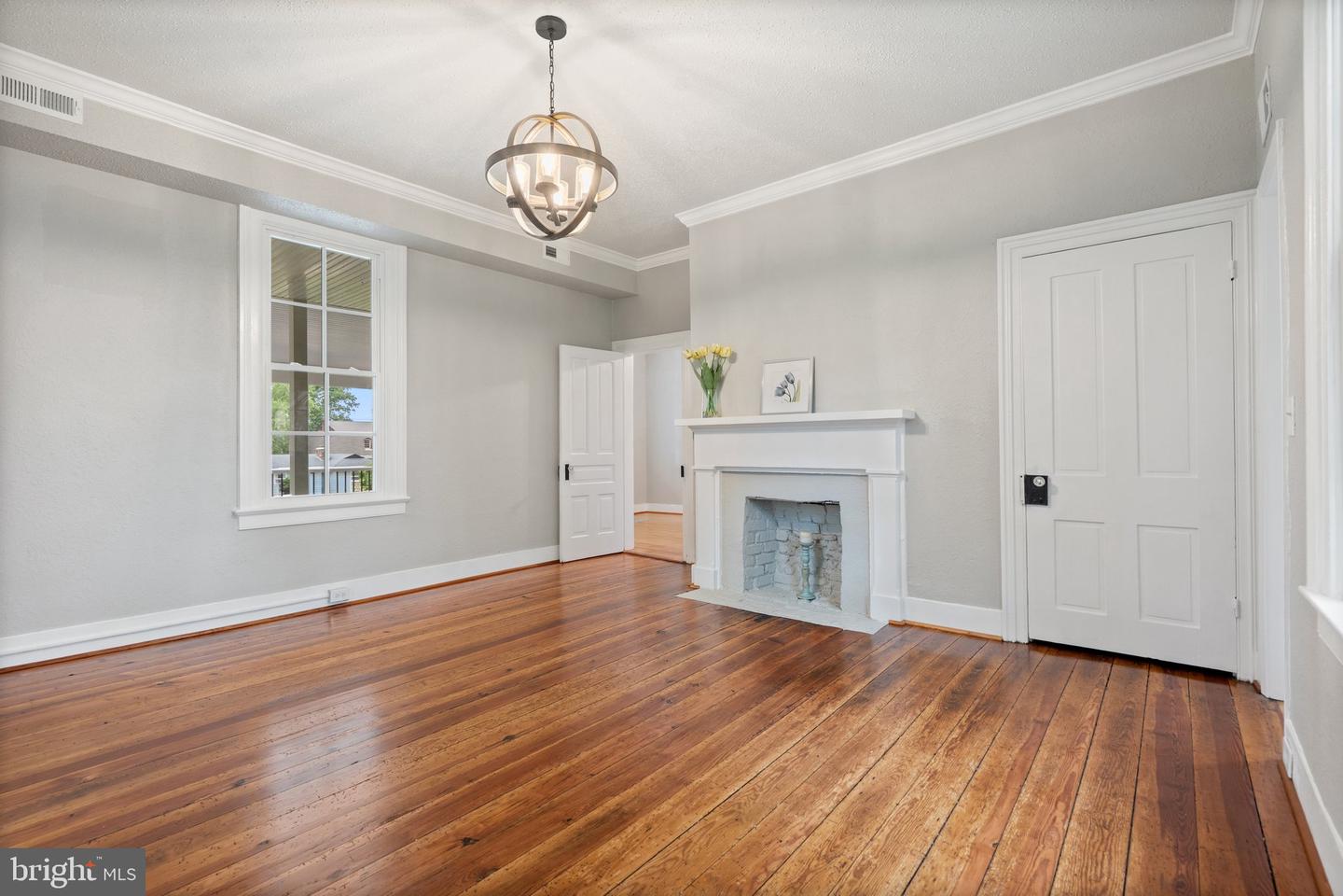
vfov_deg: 73.7
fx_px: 597
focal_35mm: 16
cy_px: 448
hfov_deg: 96.7
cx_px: 672
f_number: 8
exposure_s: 1/4
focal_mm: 16
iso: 500
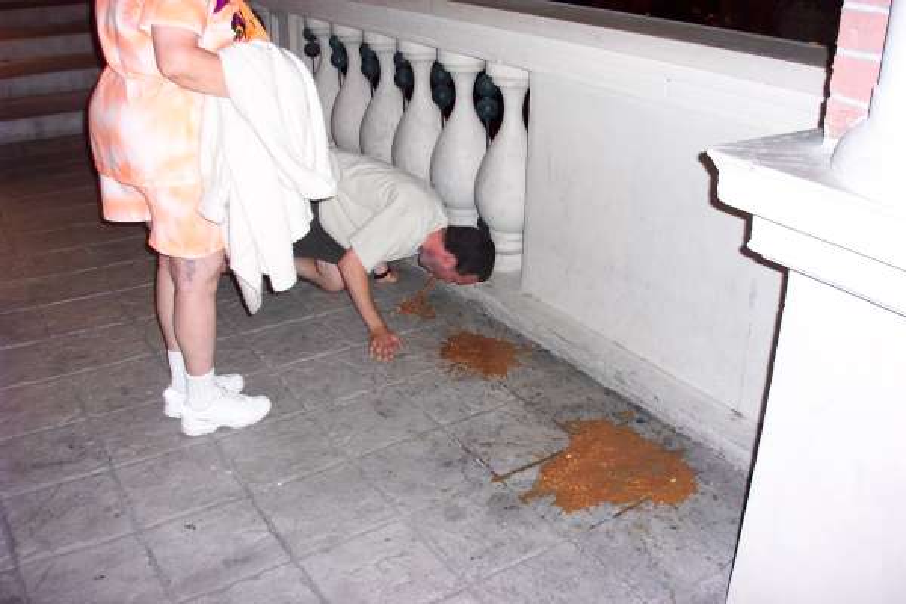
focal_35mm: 35
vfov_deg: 37.9
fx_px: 881
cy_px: 302
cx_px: 453
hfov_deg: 54.4
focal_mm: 7.5
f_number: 2.8
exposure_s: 1/30
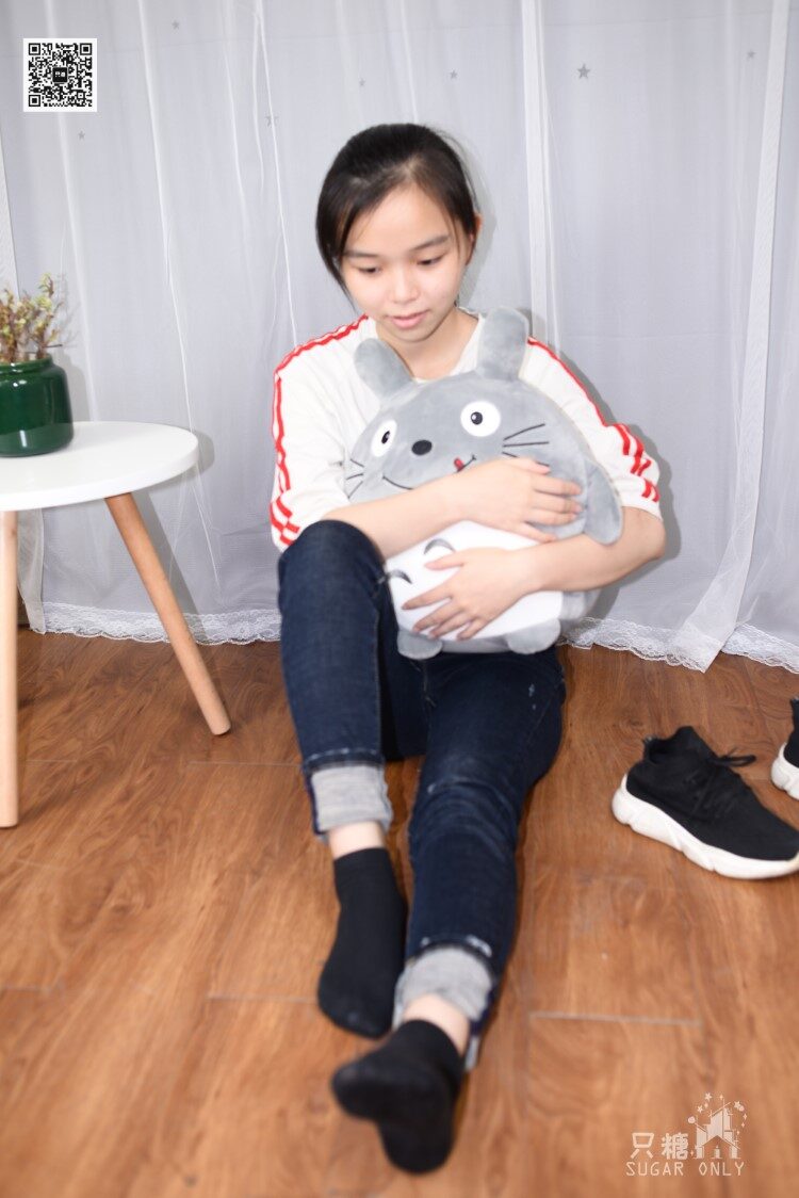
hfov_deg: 37.9
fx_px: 1164
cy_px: 599
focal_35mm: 35
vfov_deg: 54.4
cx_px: 400
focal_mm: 35
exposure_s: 1/20
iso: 125
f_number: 4
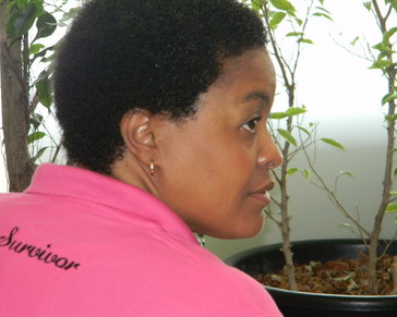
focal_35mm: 192
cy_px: 158
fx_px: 2255
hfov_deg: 10.1
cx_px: 207
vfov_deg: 8.0
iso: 349
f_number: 5.2
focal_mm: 33.1
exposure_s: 1/30
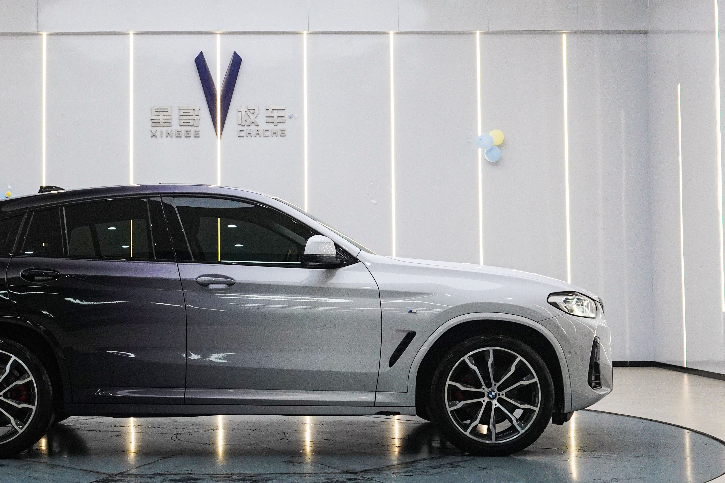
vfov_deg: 22.6
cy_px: 219
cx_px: 239
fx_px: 1207
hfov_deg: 33.1
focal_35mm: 60
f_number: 6.3
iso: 800
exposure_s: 1/80
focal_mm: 21
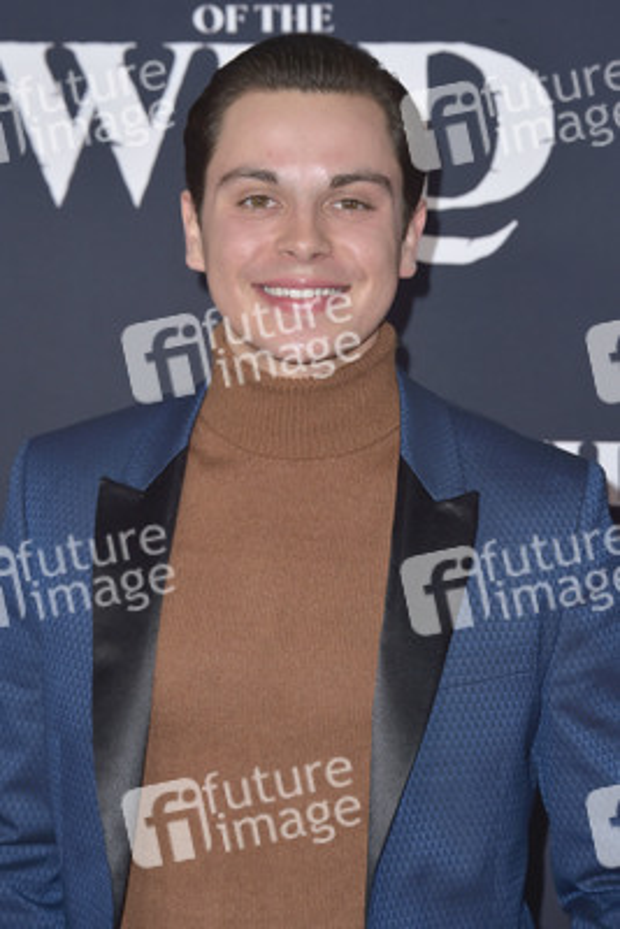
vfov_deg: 12.1
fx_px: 4388
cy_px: 464
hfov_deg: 8.1
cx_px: 310
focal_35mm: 170
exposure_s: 1/250
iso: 320
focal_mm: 170
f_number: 7.1
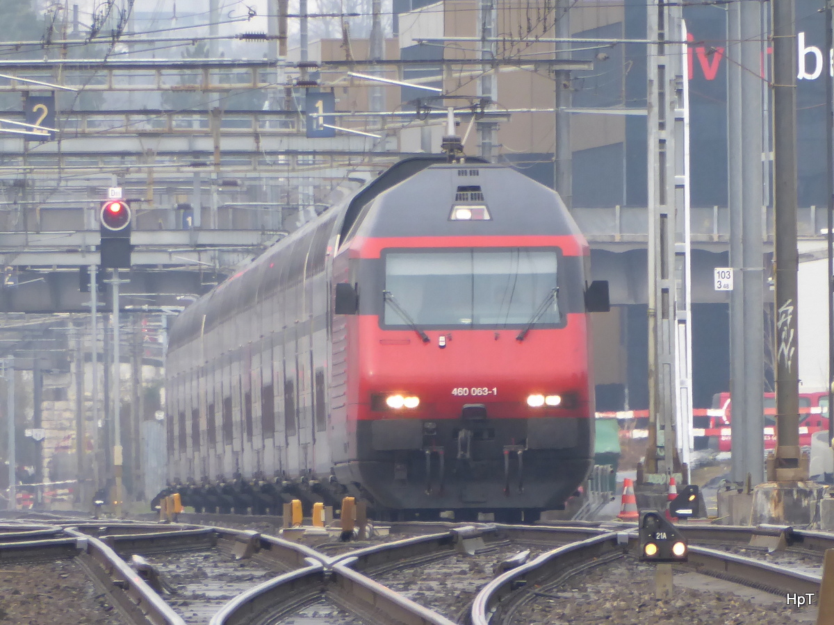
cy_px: 312
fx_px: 19274
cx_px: 417
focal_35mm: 800
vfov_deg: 1.9
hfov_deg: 2.5
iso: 200
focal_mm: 129
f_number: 6.4
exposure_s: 1/125
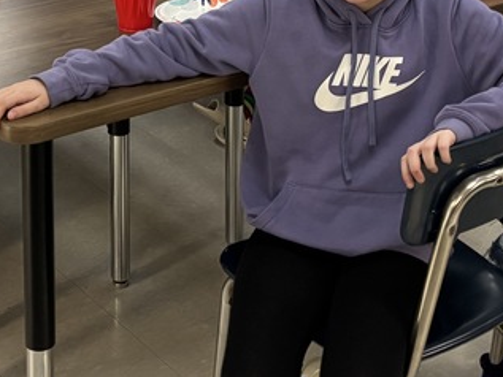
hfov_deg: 23.1
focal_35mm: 84
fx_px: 1221
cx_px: 144
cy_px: -214
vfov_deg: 15.9
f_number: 1.6
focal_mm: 5.96
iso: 400
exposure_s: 1/60
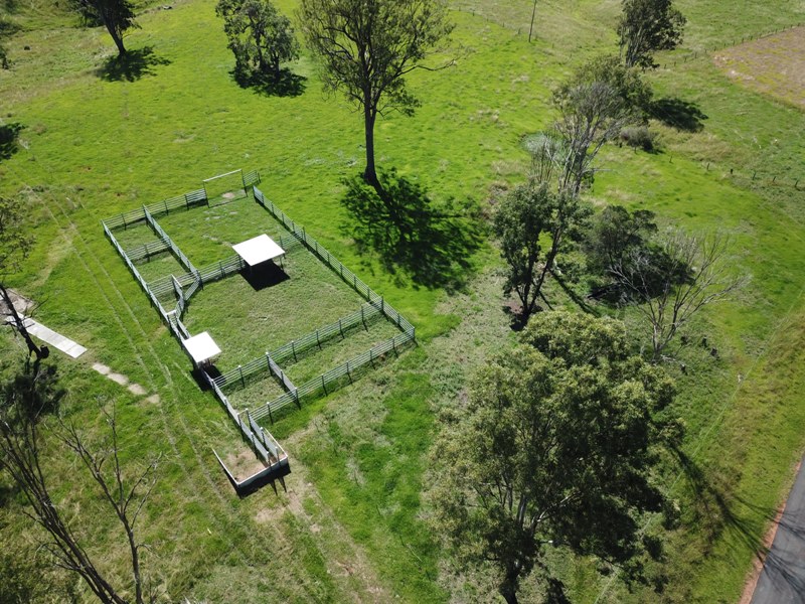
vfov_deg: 53.1
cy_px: 302
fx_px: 605
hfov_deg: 67.3
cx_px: 402
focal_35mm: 26
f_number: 2.2
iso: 100
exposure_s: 1/728
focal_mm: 4.7
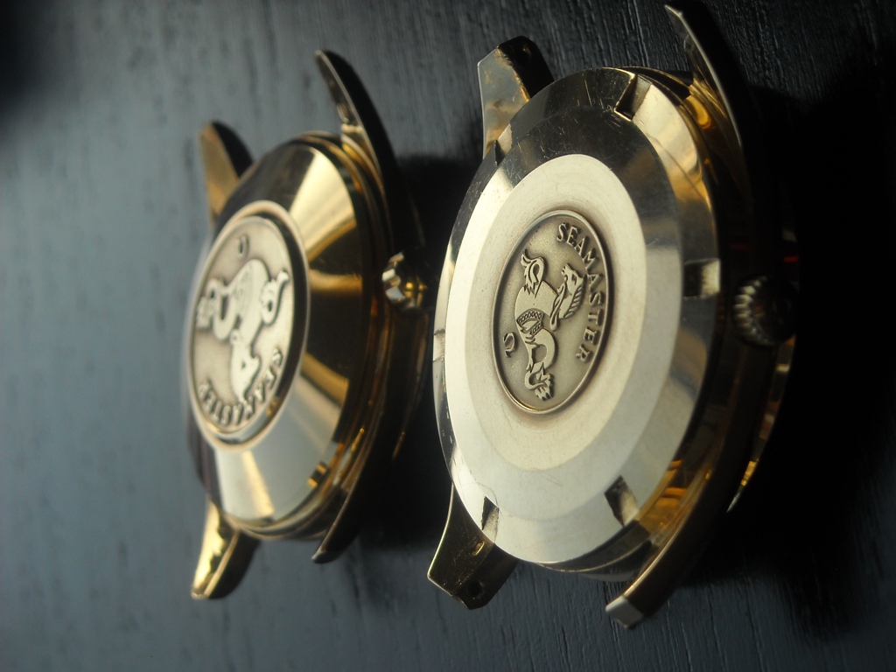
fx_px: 2718
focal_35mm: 105
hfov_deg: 18.7
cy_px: 336
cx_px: 448
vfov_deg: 14.1
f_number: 4.7
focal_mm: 17.1
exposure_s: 1/141
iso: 64
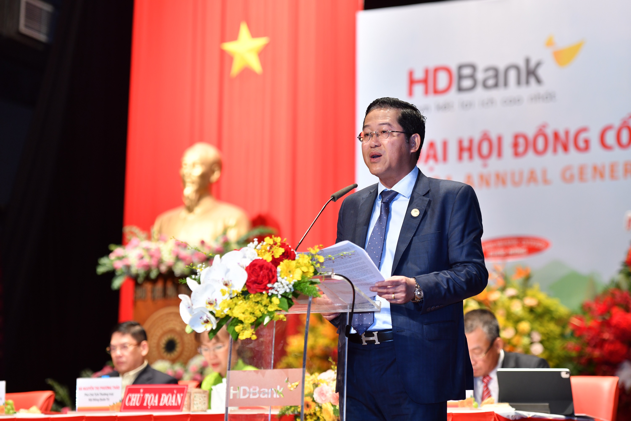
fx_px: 1928
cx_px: 316
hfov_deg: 18.6
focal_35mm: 110
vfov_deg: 12.5
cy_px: 210
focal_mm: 110
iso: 1000
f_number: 3.5
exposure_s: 1/125
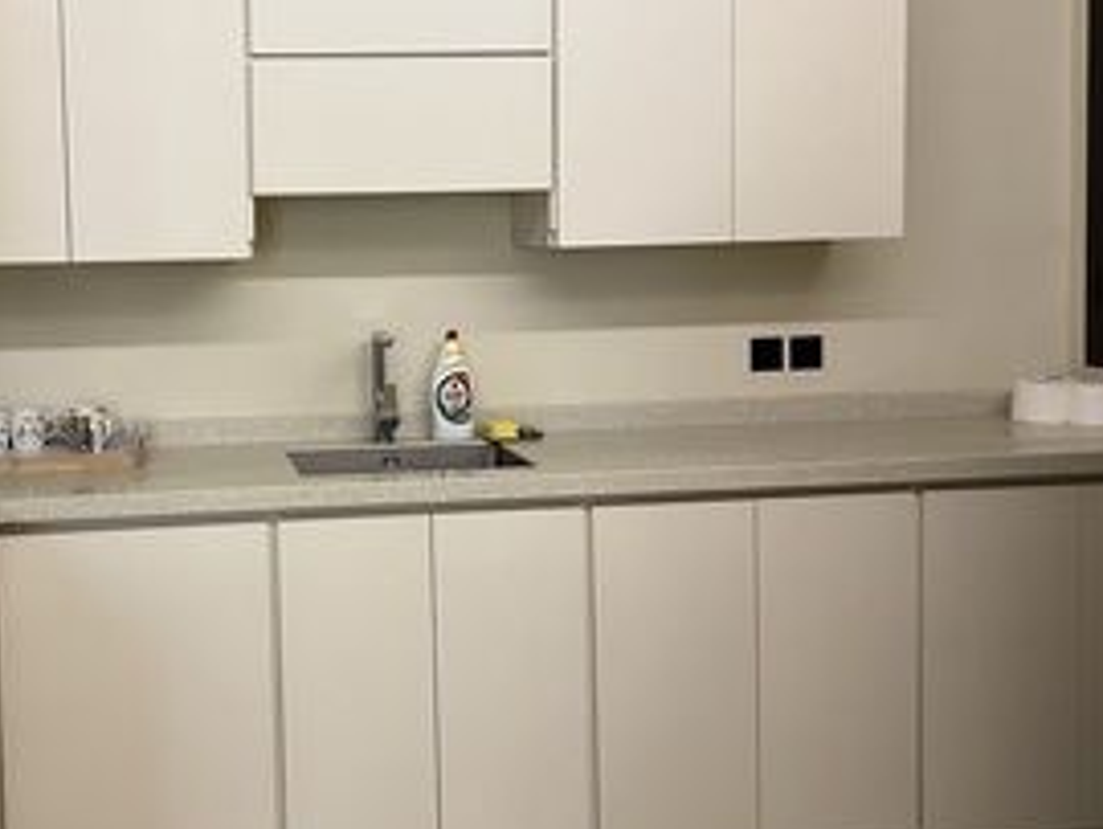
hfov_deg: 41.6
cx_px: 272
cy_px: 337
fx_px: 1403
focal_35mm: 44
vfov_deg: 32.8
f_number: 1.5
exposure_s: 1/60
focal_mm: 5.7
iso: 200
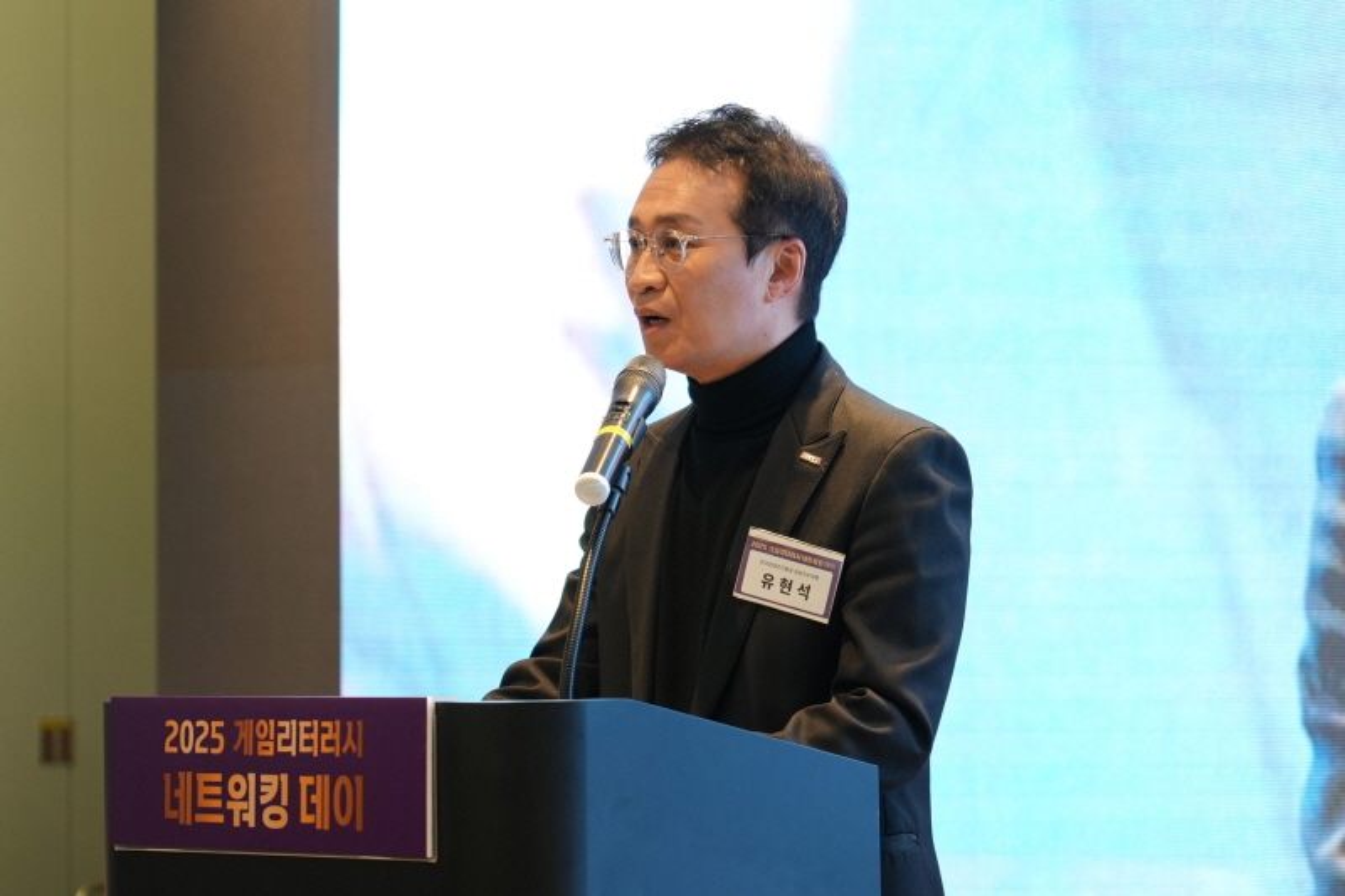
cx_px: 672
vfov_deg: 13.0
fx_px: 3922
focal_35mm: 105
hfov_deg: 19.5
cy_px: 448
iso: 2000
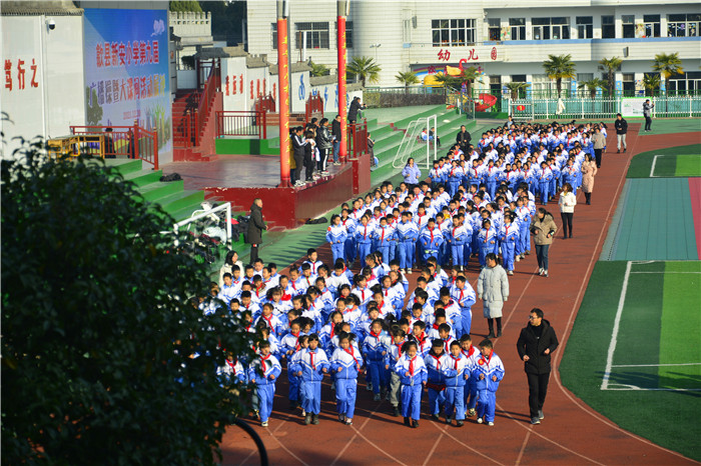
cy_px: 233
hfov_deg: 17.1
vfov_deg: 11.4
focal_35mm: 120
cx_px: 350
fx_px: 2335
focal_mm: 80
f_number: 5.3
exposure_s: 1/400
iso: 100
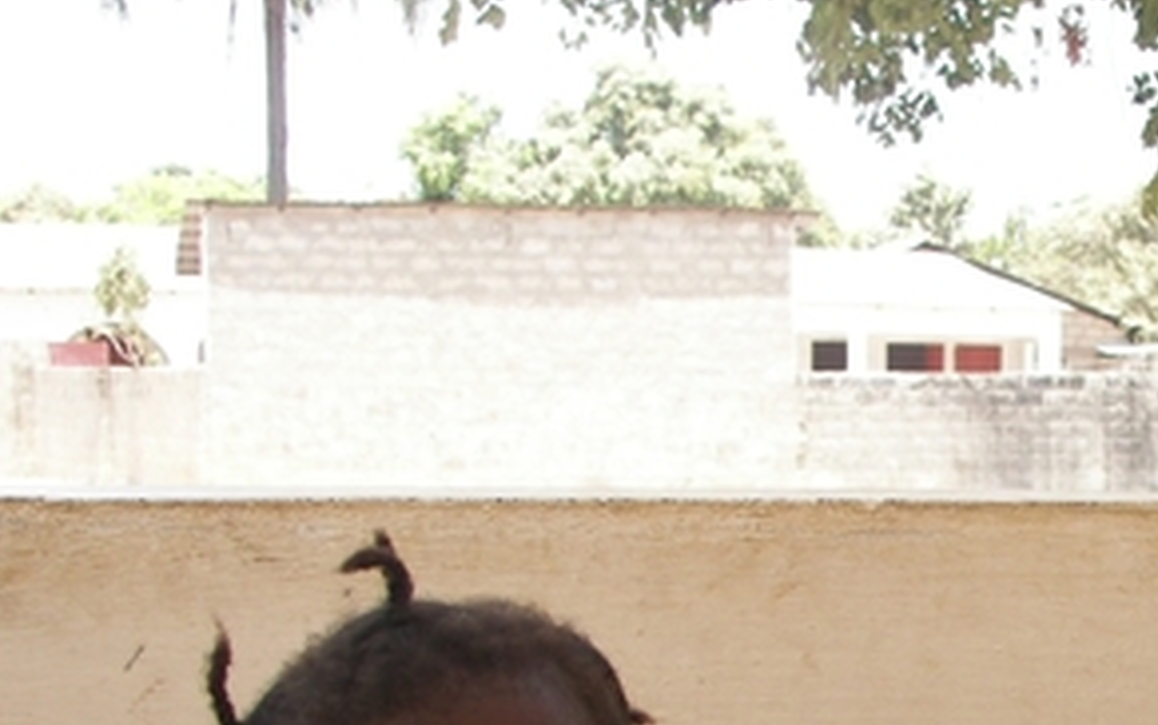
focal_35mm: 107
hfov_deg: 19.0
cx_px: 1086
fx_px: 3377
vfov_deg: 12.1
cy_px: 737
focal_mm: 8.1
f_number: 2.8
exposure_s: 1/160
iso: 50
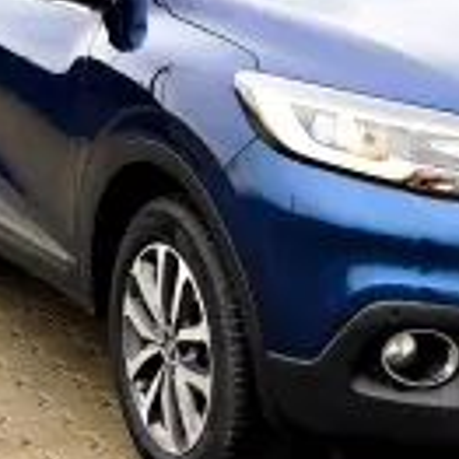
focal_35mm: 112
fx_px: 1680
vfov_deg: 15.5
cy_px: 133
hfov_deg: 15.4
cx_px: 389
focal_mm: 6.14
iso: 50
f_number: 1.65
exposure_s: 1/164
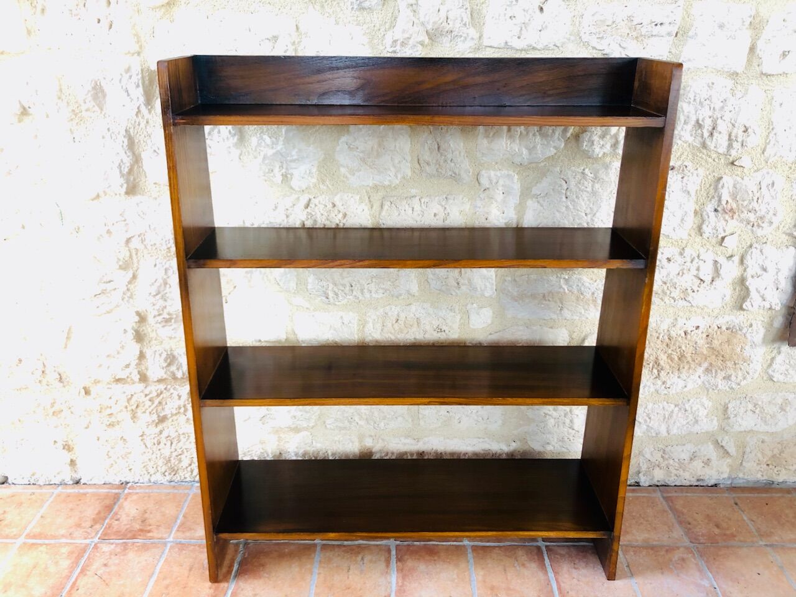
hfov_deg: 63.4
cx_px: 398
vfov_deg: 49.7
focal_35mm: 28
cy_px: 298
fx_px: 644
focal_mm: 3.99
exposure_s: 1/17
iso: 40
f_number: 1.8
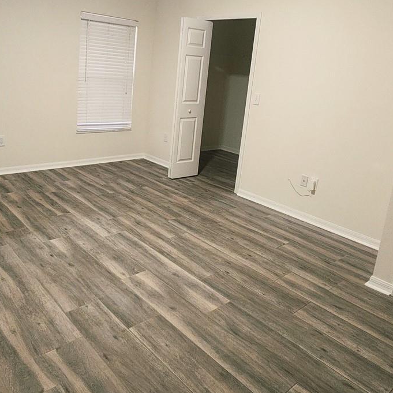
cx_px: 169
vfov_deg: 58.1
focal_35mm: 27
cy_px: 141
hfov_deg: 58.8
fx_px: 347
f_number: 2.2
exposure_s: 1/30
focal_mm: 2.2
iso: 400
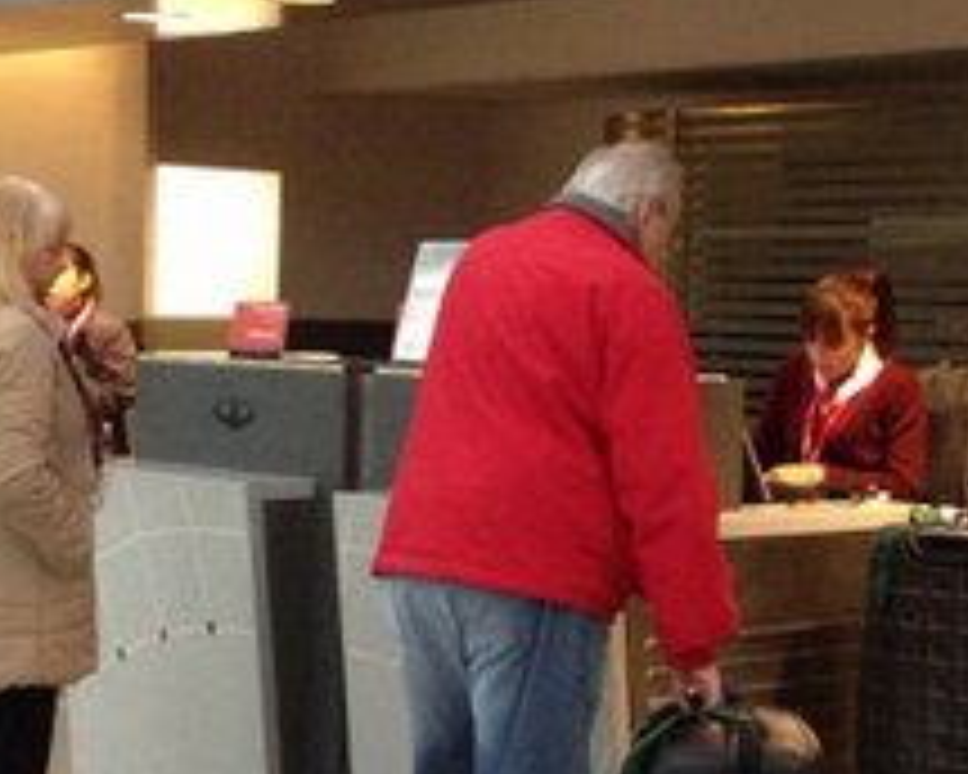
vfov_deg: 16.4
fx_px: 2693
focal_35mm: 94
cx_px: 531
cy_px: 371
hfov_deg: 20.4
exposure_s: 1/20
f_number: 2.4
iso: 400
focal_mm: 4.28
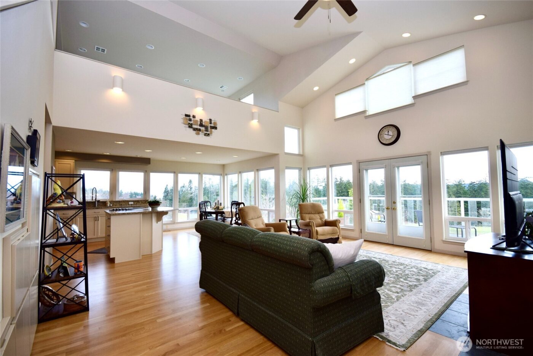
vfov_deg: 77.4
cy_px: 178
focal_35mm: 15
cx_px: 266
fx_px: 222
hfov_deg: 100.3
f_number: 6.3
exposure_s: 1/160
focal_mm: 10
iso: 400
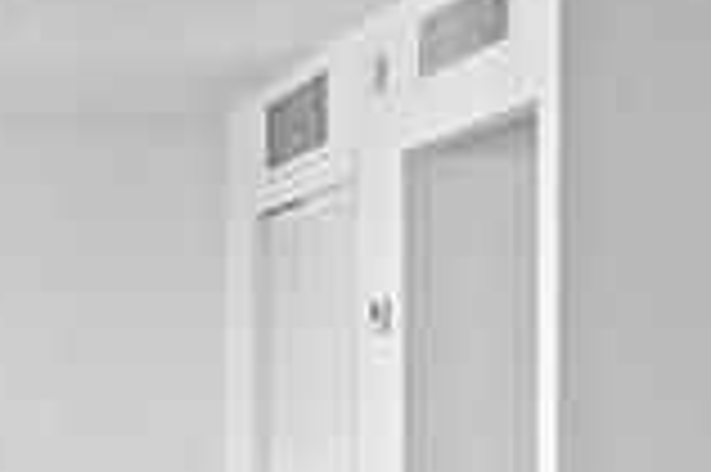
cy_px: 411
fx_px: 1401
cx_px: -212
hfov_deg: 24.8
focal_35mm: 71
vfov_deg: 18.9
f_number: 8
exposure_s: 1/10
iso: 200
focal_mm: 14
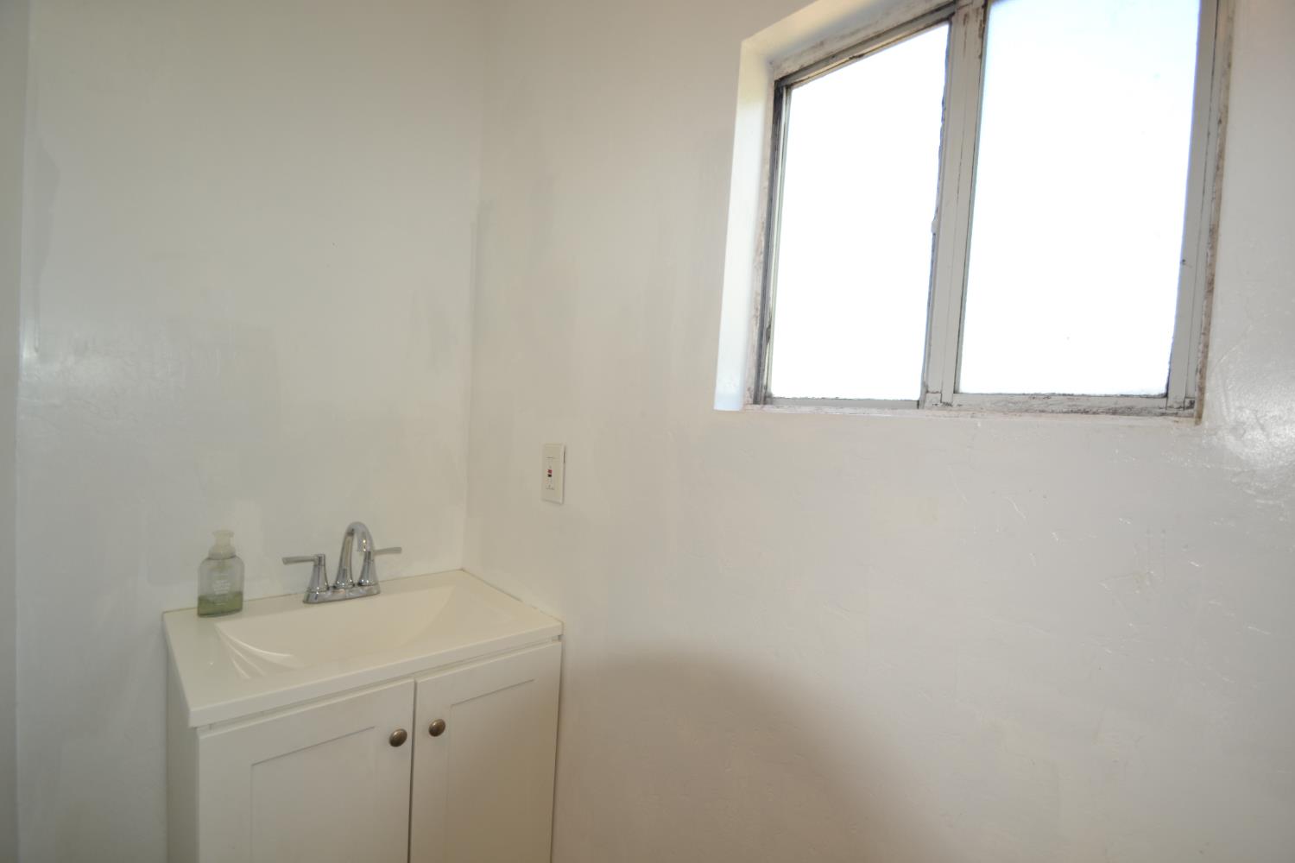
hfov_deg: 100.4
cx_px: 648
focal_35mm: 15
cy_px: 432
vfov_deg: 77.3
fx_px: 540
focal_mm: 10
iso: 250
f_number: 4
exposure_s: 1/125
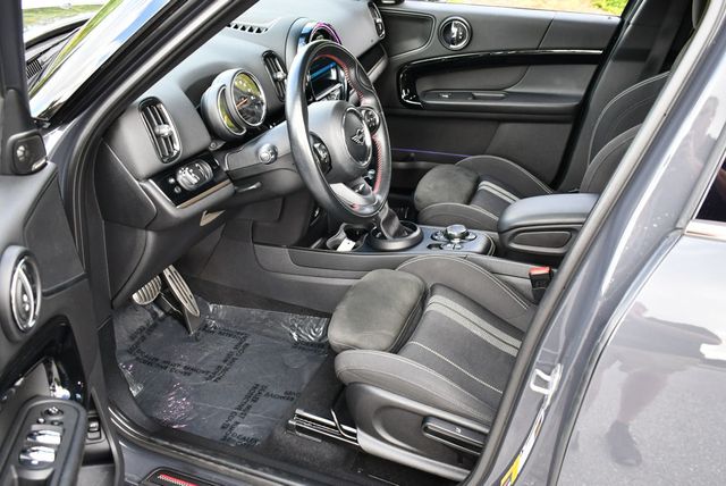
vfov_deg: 36.9
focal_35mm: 36
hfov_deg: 53.1
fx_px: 727
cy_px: 243
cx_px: 363
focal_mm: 18
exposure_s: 1/250
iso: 560
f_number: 3.5
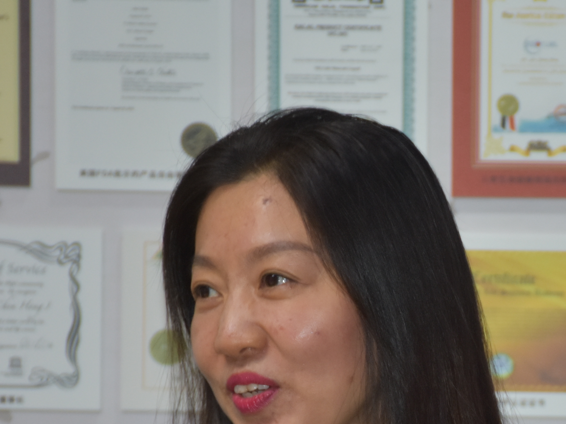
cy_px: 501
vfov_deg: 4.4
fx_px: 5565
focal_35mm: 340
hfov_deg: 5.8
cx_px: 525
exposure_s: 1/60
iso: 720
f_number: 5.3
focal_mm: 85
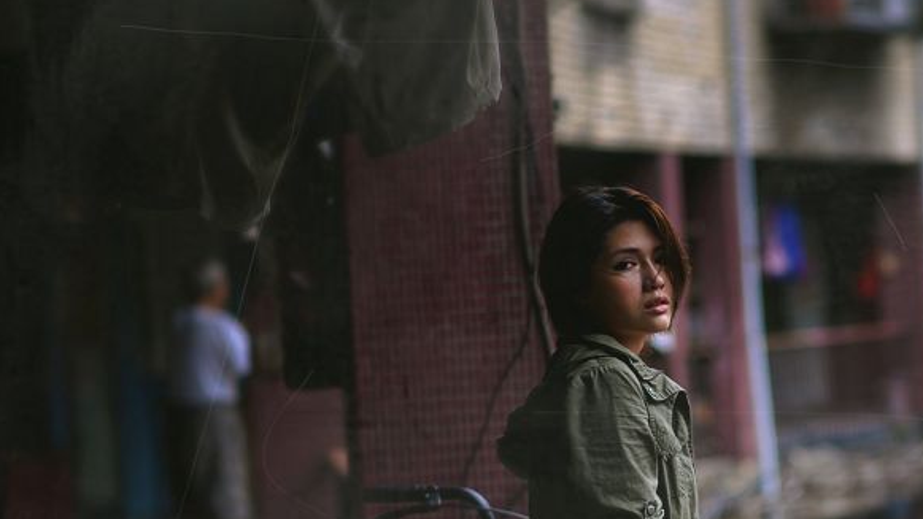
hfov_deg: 13.9
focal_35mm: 153
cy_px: 418
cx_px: 788
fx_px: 3745
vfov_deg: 7.9
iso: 320
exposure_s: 1/250
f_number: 2.2
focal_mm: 85
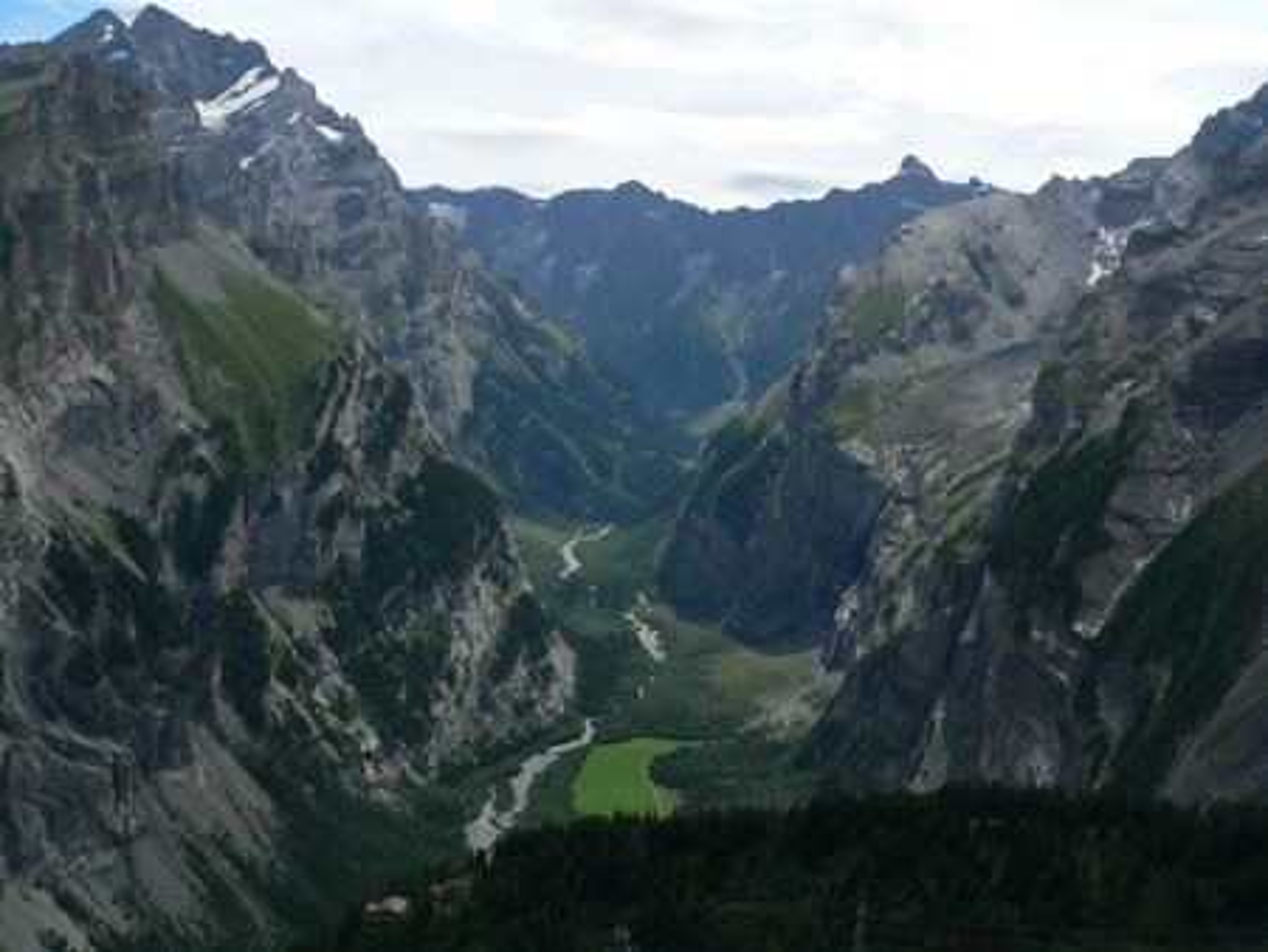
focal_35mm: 36
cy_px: 476
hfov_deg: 51.3
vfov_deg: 39.7
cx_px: 634
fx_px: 1319
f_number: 5.2
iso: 80
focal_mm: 6
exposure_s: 1/500
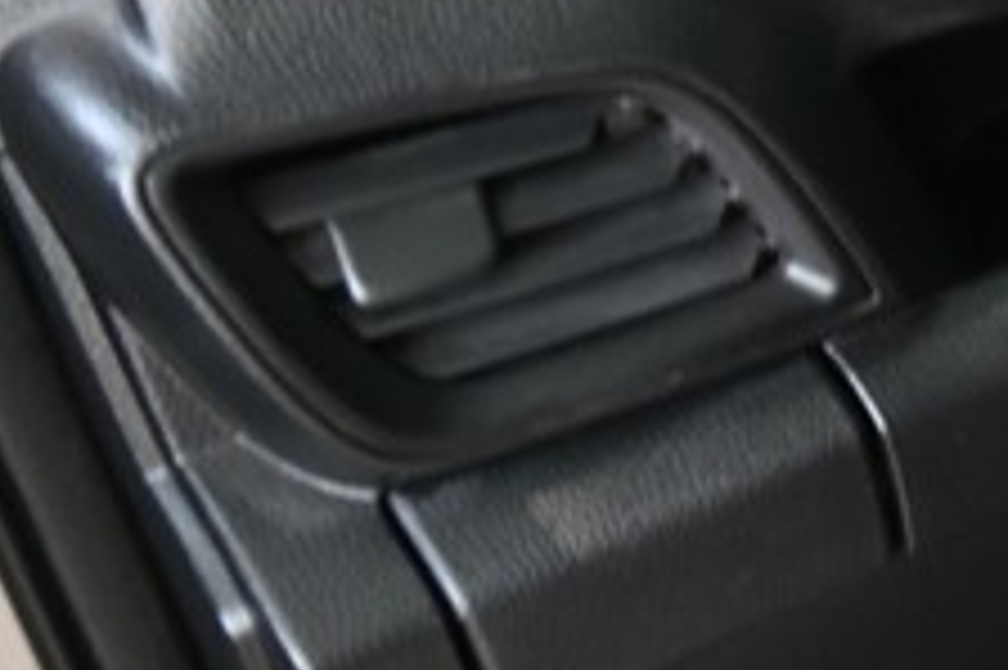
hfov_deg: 13.9
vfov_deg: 11.3
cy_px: -184
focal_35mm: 118
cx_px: 2187
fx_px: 3301
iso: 320
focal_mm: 24
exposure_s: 1/30
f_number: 6.3
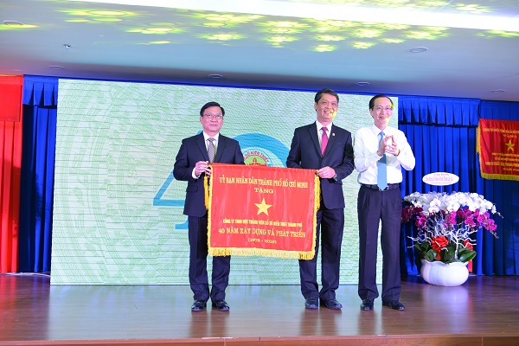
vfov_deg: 36.9
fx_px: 519
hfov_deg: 53.1
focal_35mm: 36
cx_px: 260
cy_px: 173
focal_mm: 36
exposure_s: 1/100
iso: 500
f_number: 4.5
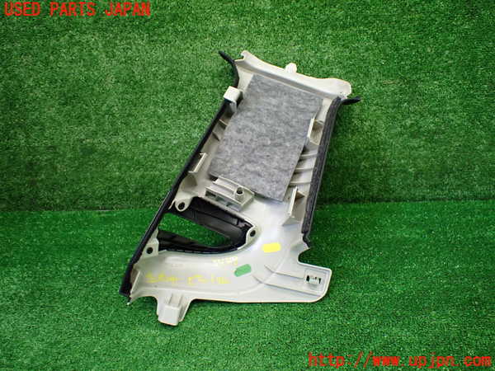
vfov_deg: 46.8
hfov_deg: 60.0
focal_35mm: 30
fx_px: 429
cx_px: 248
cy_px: 186
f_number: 2.3
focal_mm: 5.4
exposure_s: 1/125
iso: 500
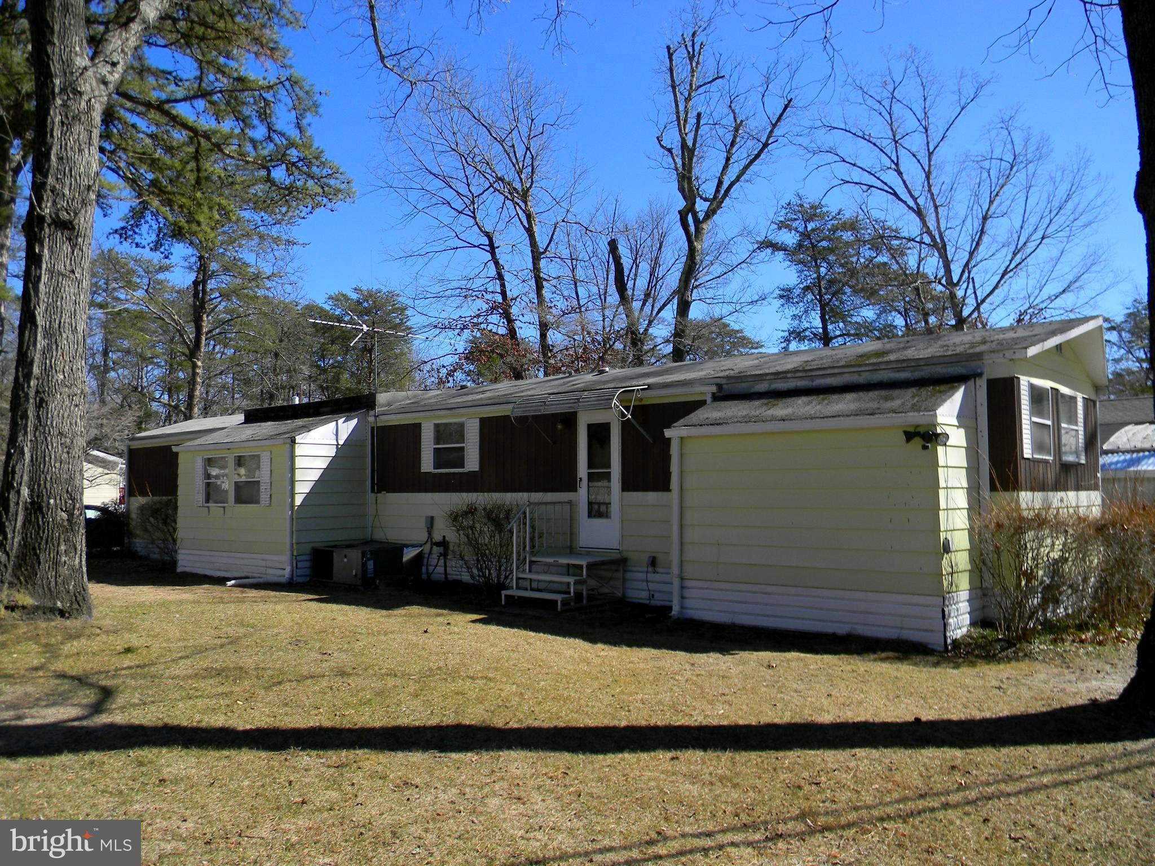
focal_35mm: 28
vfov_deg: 49.7
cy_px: 433
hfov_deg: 63.4
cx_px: 578
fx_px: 934
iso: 80
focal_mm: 5
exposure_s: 1/202
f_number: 7
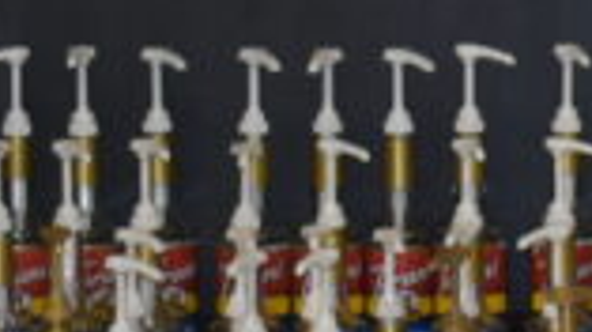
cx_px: 962
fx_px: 4141
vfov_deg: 4.6
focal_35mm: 264
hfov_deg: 8.0
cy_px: 6
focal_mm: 24
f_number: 3.8
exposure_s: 1/30
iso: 200
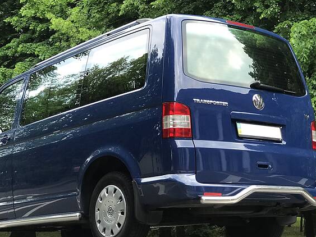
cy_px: 110
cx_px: 125
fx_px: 739
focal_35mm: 81
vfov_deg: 18.2
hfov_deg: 24.1
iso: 64
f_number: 2.8
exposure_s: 1/50
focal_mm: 6.6
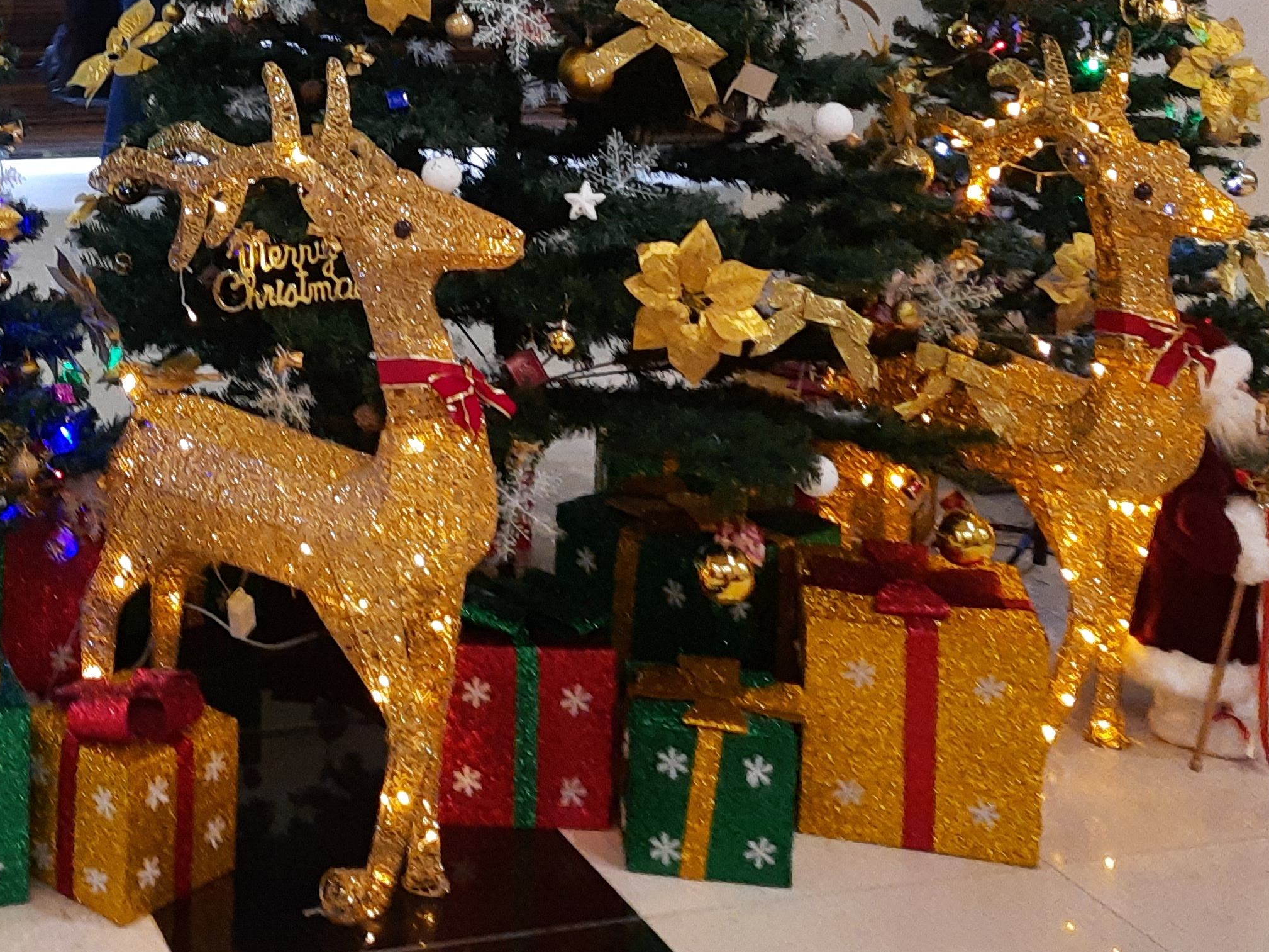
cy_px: -3
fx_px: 2016
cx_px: 131
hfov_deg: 33.2
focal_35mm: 55
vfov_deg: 25.3
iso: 500
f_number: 1.8
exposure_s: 1/25
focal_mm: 5.23
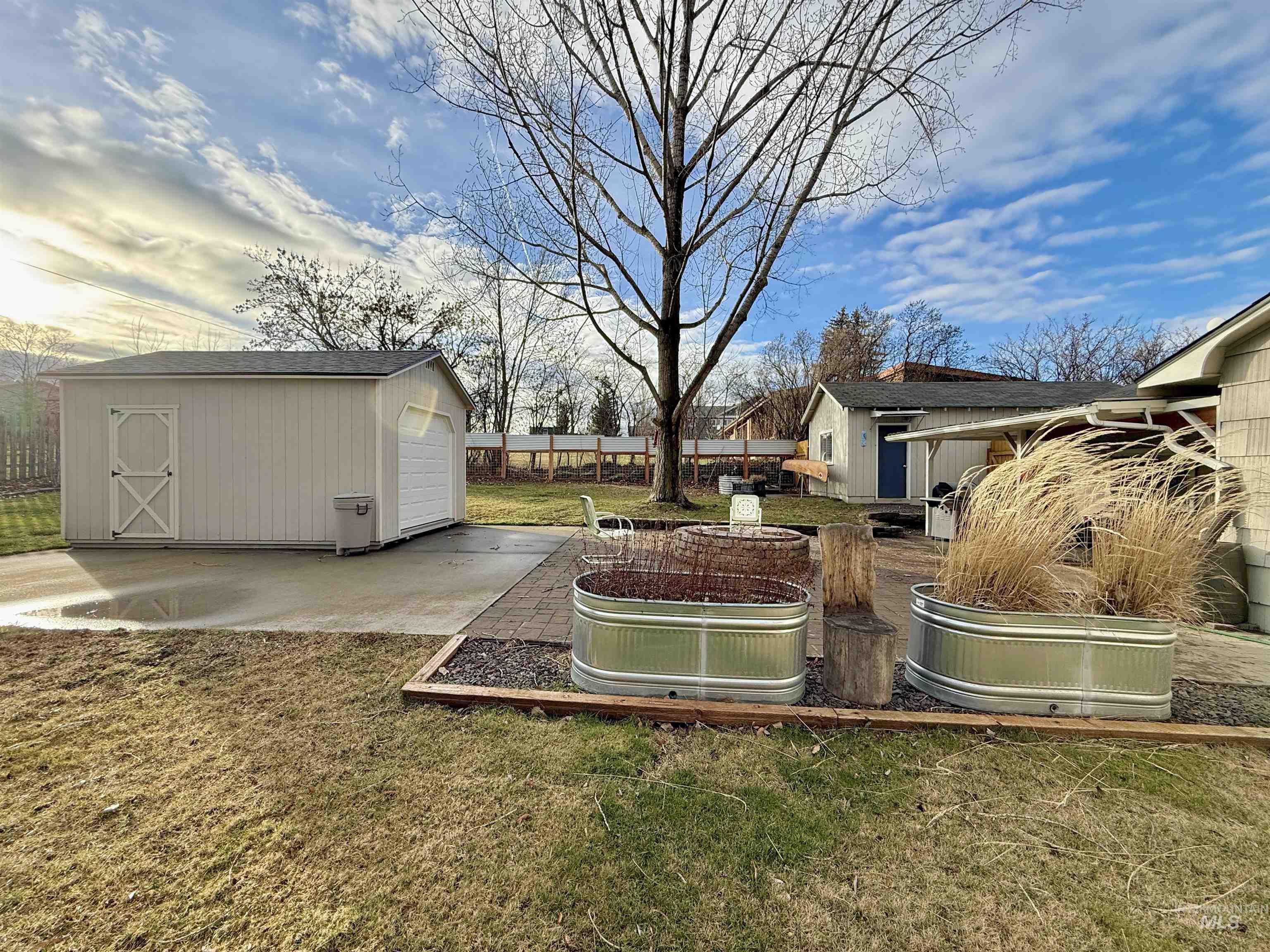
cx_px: 635
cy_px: 476
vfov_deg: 85.7
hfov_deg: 102.1
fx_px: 514
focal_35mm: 14
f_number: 2.2
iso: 64
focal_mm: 2.22
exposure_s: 1/970
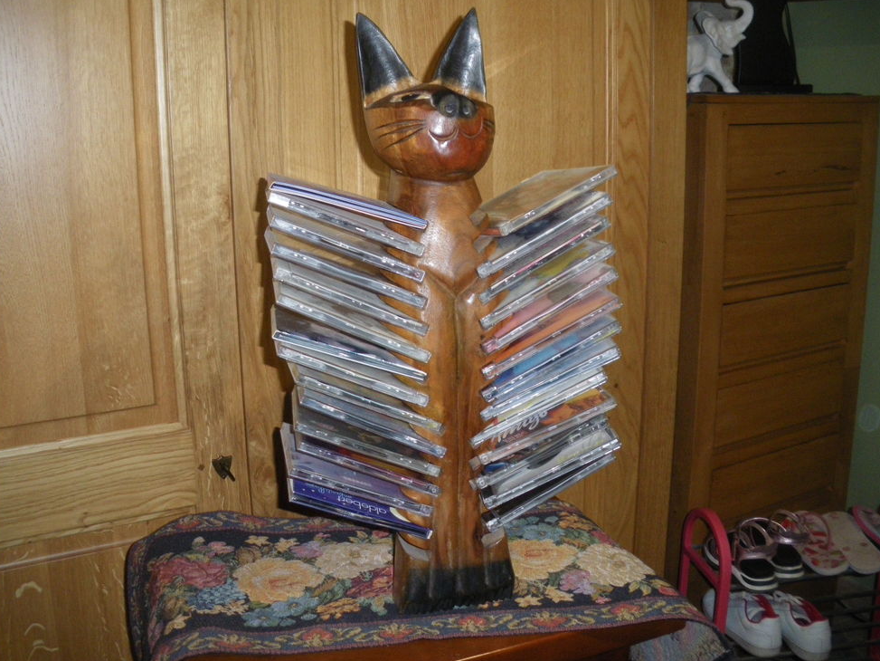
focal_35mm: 37
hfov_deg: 50.1
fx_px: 941
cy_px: 328
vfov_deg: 38.7
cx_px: 441
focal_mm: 6.3
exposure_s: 1/50
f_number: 3.5
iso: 400
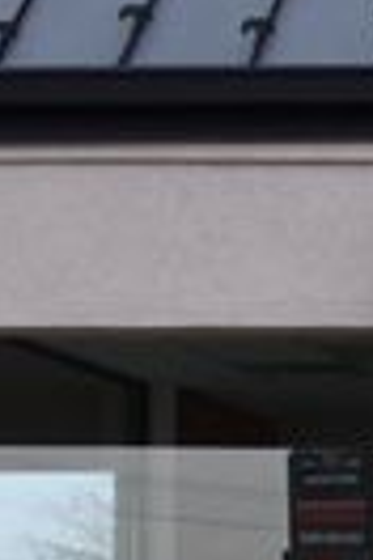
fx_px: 2819
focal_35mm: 181
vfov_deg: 10.9
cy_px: 823
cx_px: 1136
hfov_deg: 6.8
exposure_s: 1/200
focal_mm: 25
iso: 400
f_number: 10
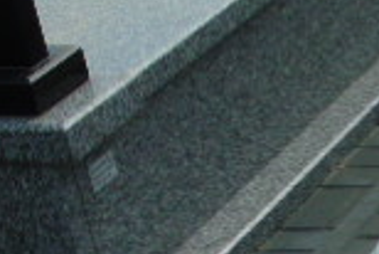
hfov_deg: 11.0
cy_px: 572
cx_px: 719
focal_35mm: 173
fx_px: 1823
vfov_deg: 7.5
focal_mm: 7.1
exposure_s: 1/1000
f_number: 3.9
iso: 80
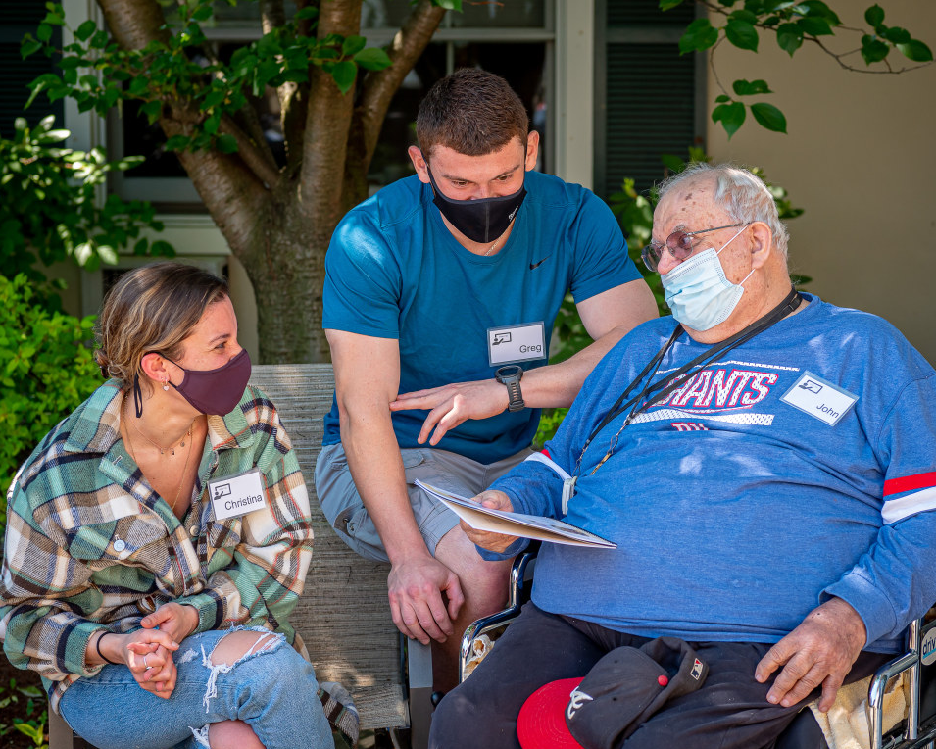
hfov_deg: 21.3
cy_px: 375
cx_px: 498
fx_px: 2493
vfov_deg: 17.1
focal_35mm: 90
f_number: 2.8
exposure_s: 1/250
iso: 200
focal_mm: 43
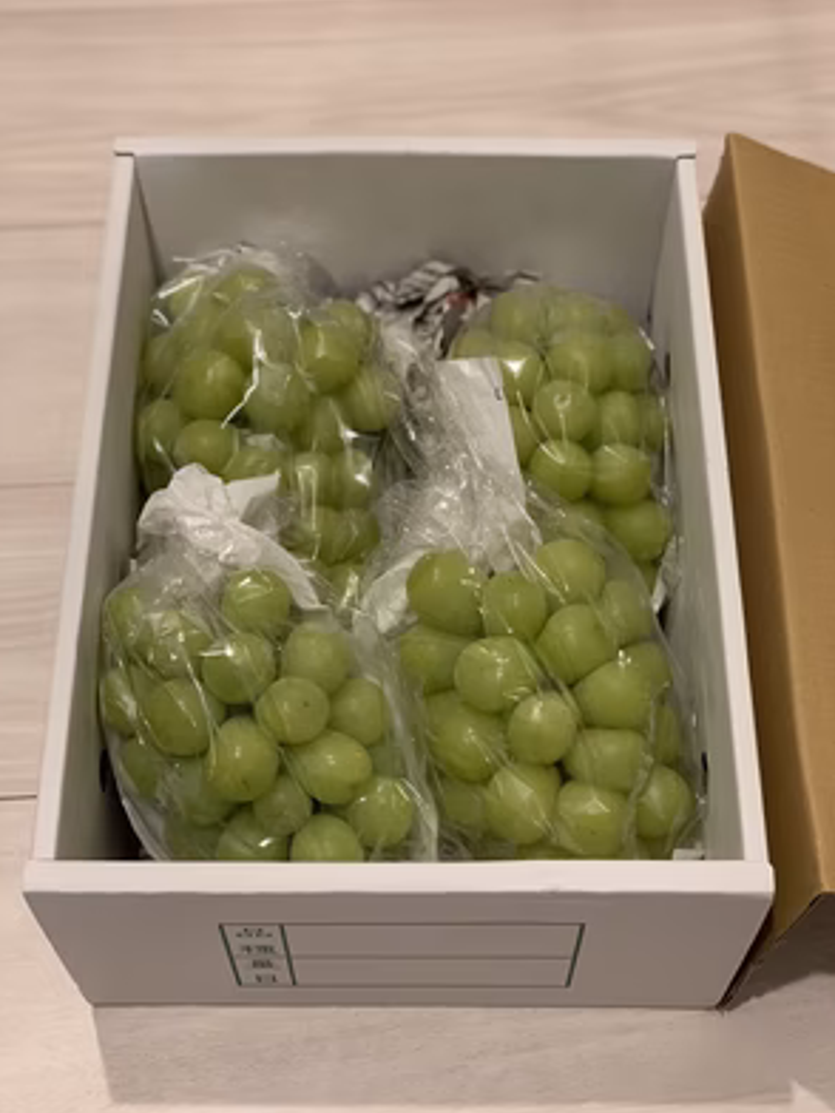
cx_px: 418
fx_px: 1705
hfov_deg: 27.5
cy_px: 565
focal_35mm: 53
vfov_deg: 36.2
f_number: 2.4
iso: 200
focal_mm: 6
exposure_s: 1/52
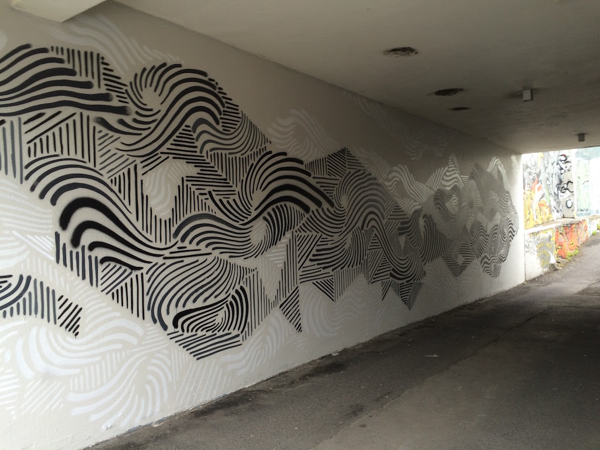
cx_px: 300
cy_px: 225
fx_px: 503
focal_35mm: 29
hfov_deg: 61.7
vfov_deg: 48.2
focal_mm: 4.15
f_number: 2.2
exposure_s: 1/60
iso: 32
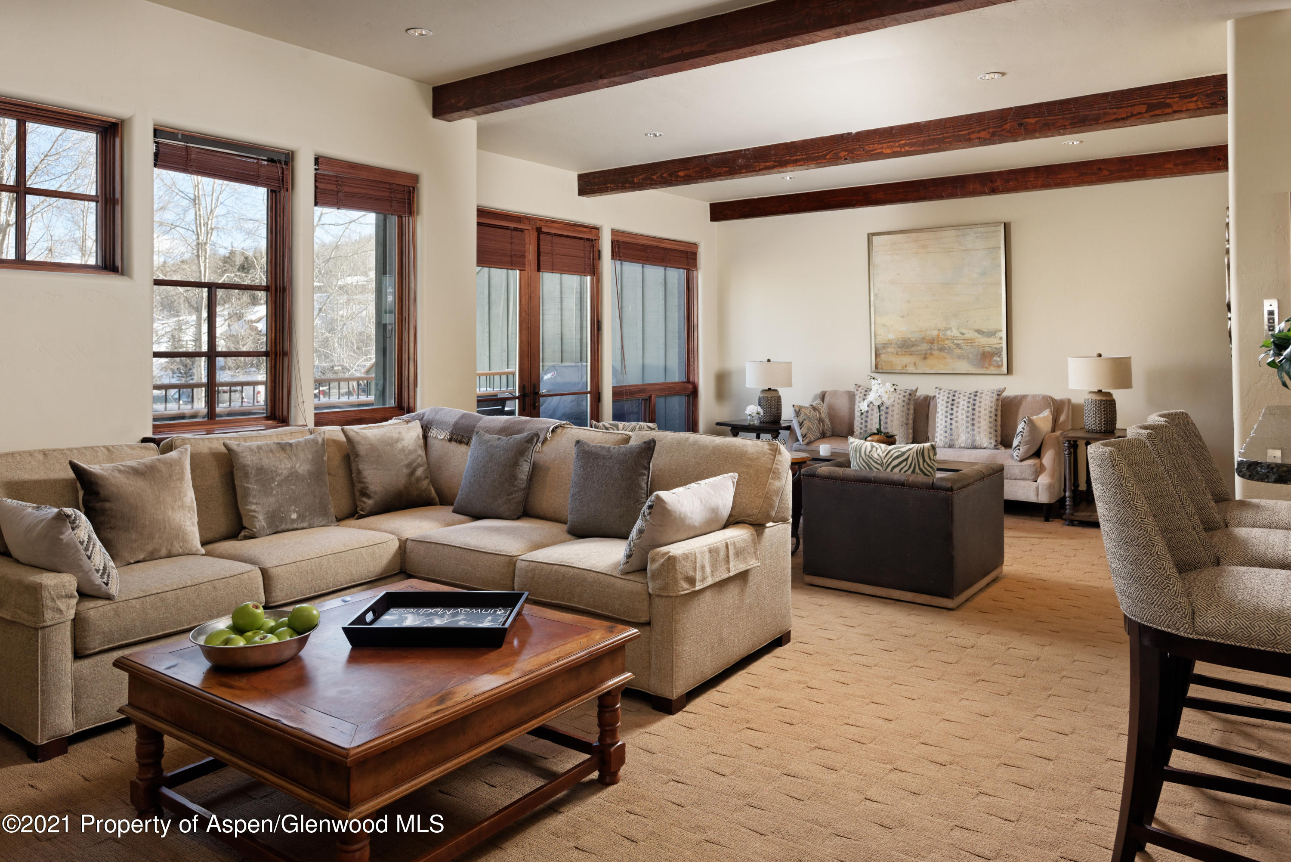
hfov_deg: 73.7
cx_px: 646
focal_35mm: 24
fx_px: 861
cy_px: 431
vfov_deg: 53.2
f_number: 7.1
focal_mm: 24
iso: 160
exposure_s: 1/200
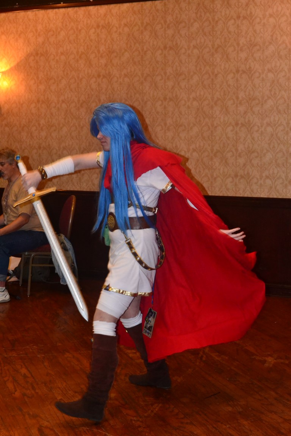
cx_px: 146
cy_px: 218
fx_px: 637
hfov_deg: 25.8
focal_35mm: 52
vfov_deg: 37.9
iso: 3200
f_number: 7.1
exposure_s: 1/60
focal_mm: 35
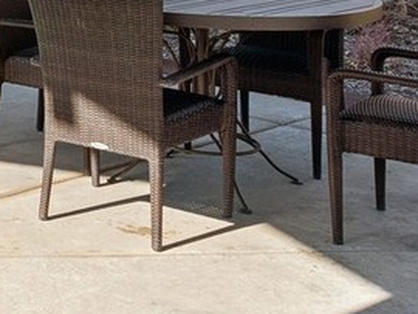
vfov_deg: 14.2
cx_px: -371
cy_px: -152
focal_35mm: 98
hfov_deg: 16.3
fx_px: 1184
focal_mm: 17
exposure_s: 1/500
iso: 400
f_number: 8
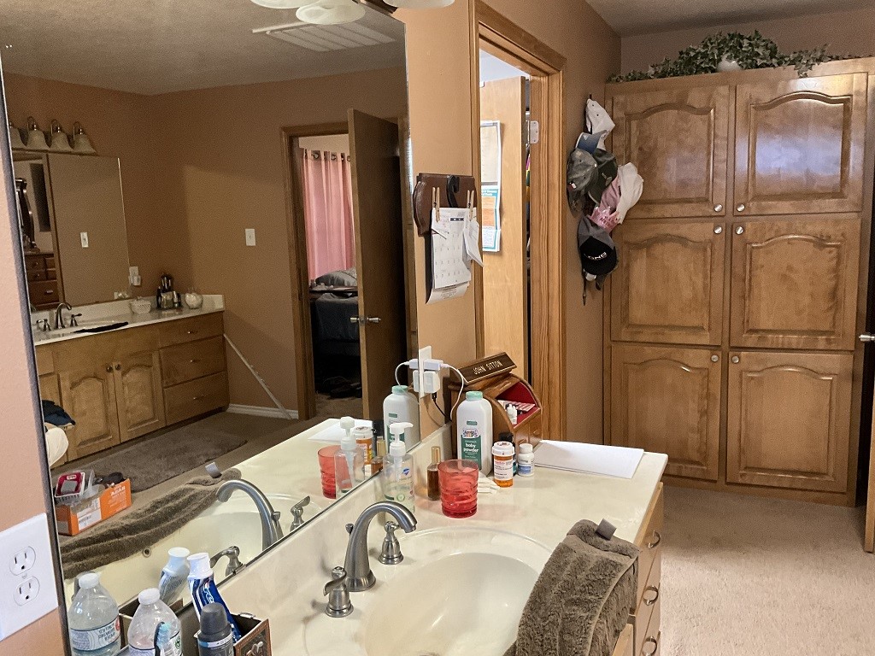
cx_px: 438
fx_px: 733
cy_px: 328
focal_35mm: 29
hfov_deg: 61.7
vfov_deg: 48.2
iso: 250
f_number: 1.8
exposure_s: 1/60
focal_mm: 3
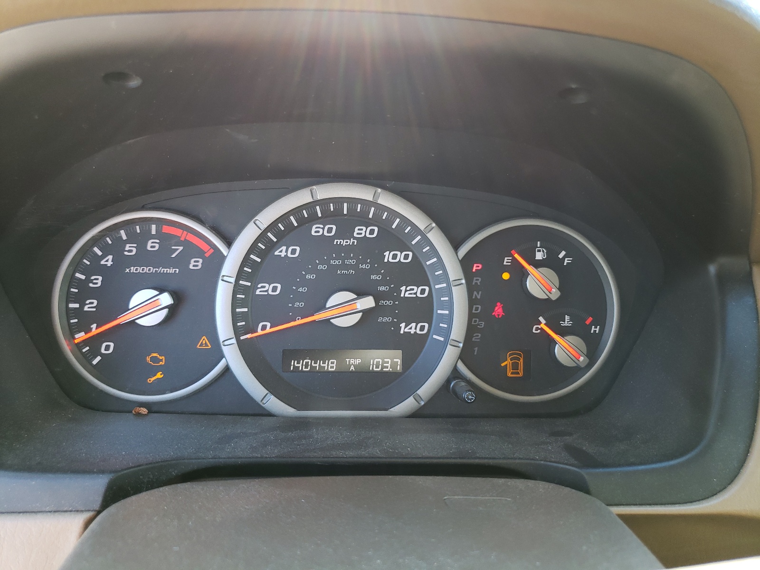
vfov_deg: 53.1
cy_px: 285
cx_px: 380
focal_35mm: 26
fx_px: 571
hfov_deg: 67.3
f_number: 1.5
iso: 72
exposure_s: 1/100
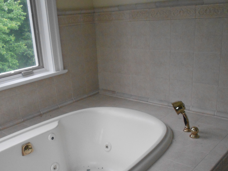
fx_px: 257
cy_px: 98
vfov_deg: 36.7
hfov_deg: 47.6
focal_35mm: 39
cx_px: 91
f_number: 3.2
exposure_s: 1/80
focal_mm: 4.6
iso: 400
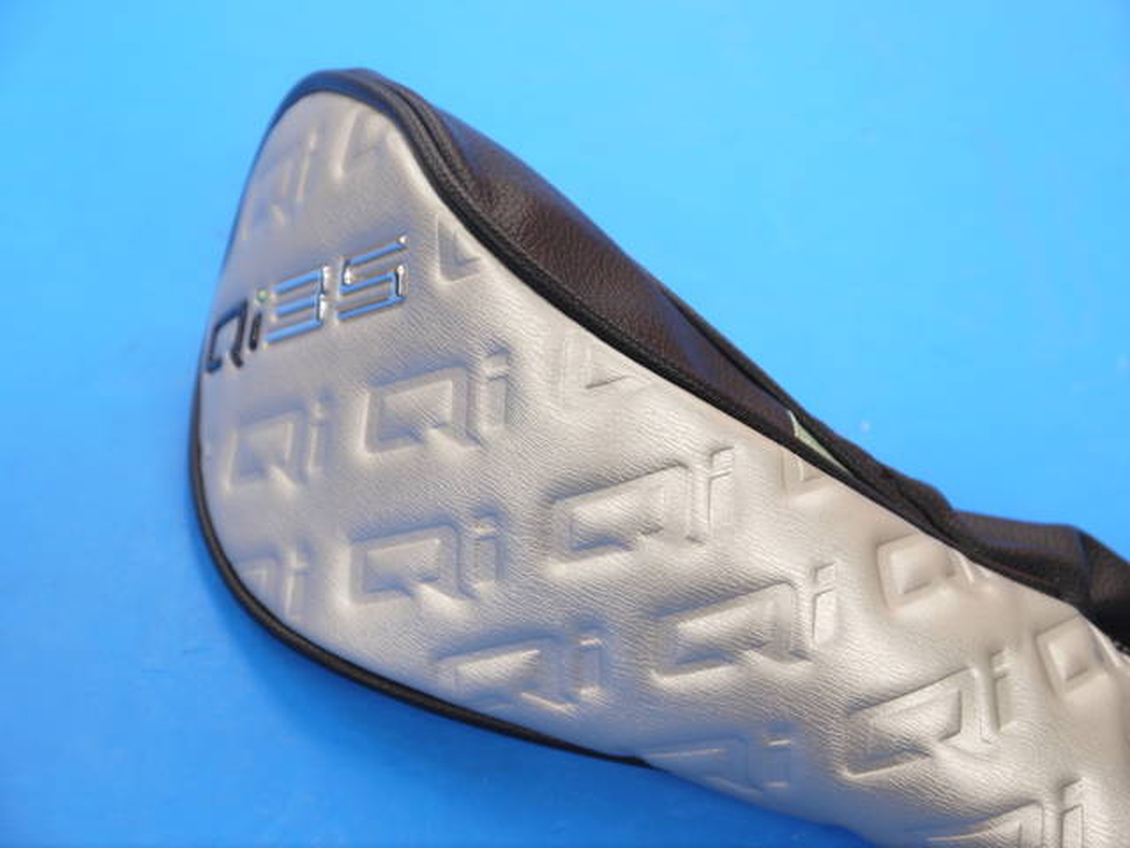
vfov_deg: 25.2
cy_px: 424
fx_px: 1893
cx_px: 565
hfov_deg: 33.2
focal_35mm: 58
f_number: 4.9
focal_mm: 29
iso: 320
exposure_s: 1/60
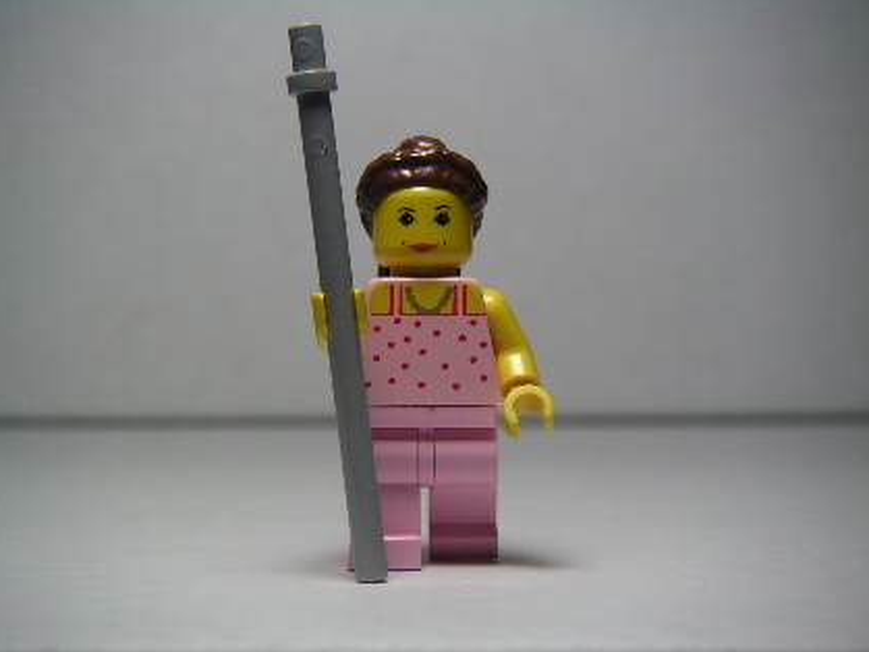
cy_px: 326
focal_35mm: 71
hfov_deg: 27.4
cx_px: 430
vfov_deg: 20.7
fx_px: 1782
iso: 50
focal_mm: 10.9
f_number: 3.1
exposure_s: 1/125
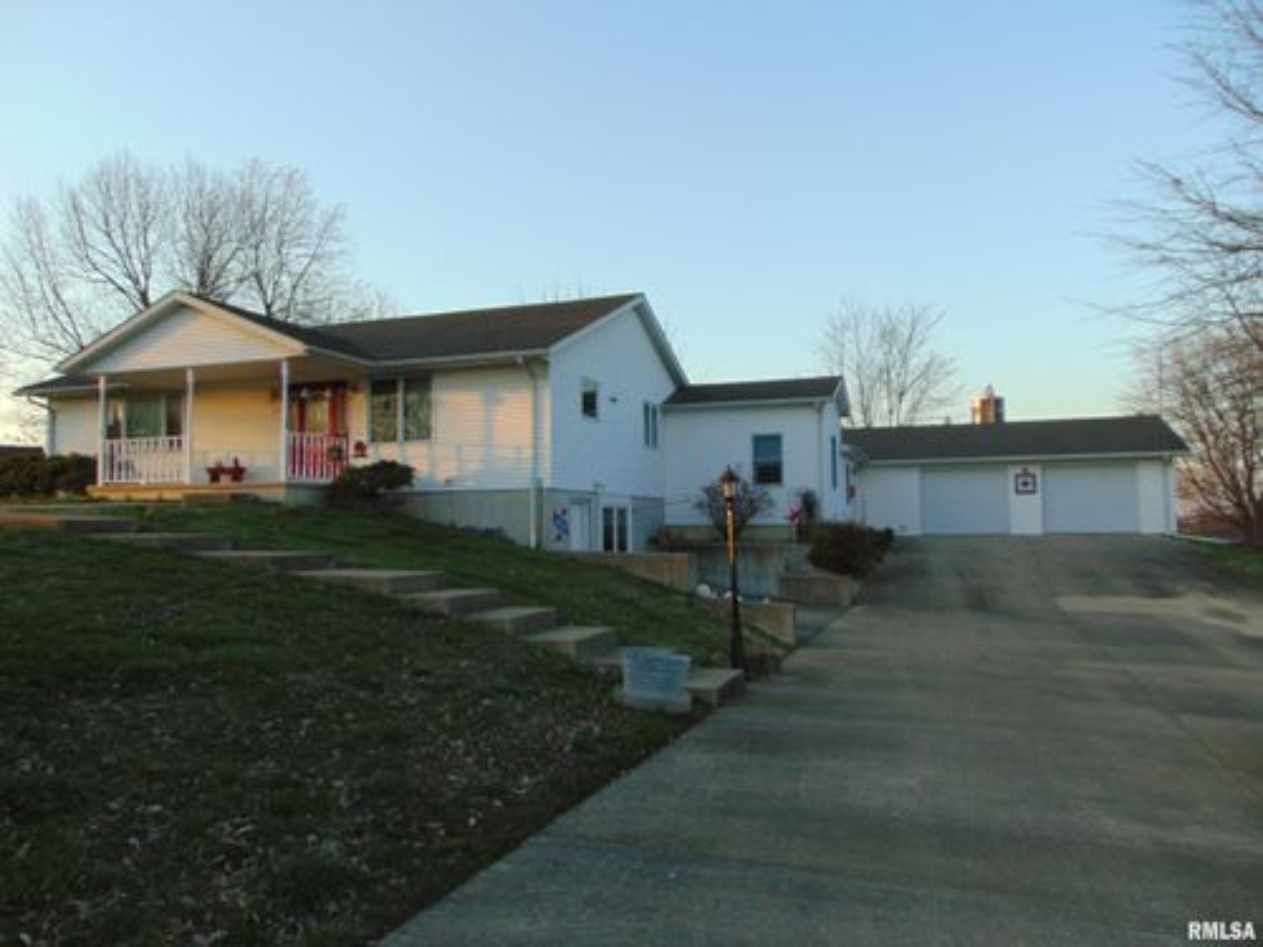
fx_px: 912
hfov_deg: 69.4
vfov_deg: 54.9
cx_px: 632
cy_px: 474
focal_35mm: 25
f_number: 3
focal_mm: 4.5
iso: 80
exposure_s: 1/200
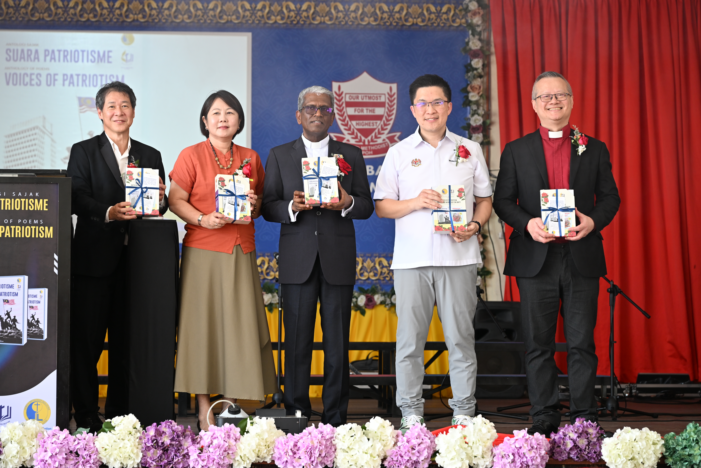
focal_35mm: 120
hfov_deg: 17.1
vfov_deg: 11.4
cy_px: 234
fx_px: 2336
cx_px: 350
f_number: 5
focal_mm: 120
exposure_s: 1/60
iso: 400
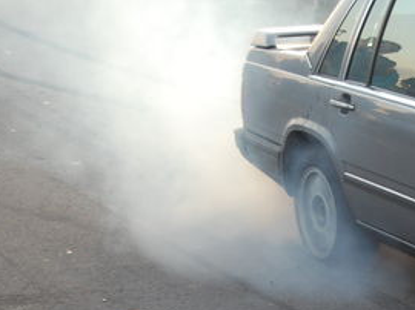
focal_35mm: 130
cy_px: 239
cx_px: 361
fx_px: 1557
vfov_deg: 11.4
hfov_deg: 15.0
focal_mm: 38
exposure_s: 1/60
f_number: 4.8
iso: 400
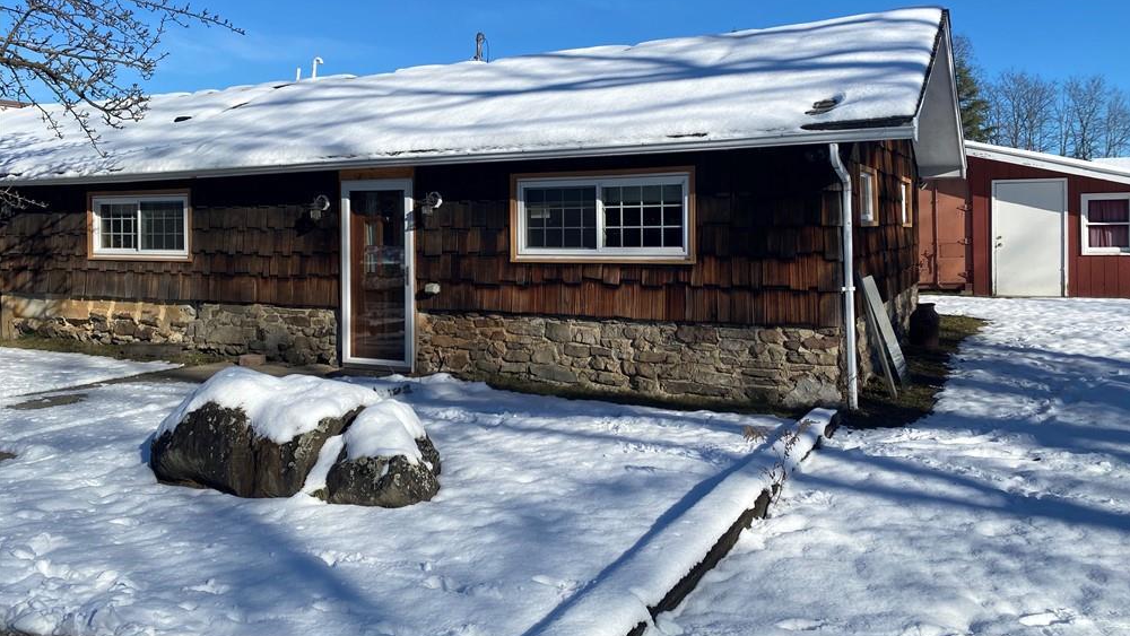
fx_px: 869
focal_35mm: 29
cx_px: 576
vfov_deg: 40.0
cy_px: 245
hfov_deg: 66.0
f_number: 1.8
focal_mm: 4.25
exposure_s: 1/3984
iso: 32
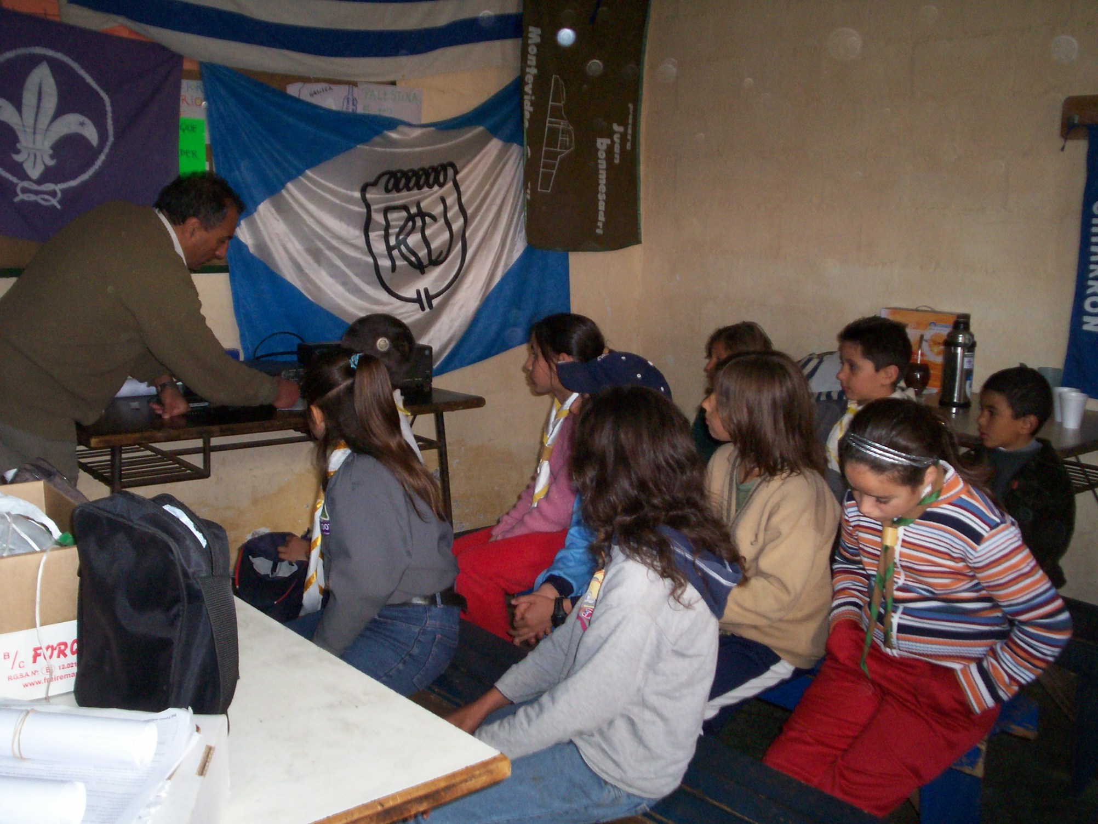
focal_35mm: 36
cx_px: 549
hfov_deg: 51.4
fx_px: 1142
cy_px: 412
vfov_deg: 39.7
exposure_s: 1/64
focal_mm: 5.9
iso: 140
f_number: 4.5
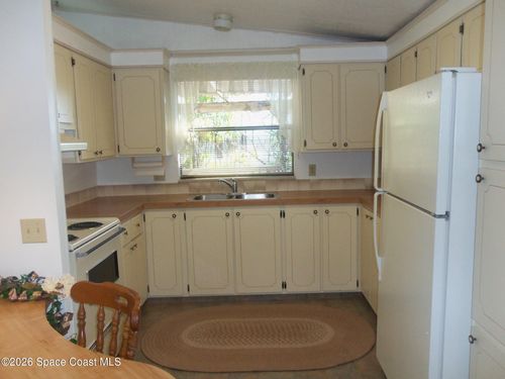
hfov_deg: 63.4
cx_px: 252
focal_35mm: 28
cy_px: 190
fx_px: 408
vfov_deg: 49.7
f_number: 3.3
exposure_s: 1/60
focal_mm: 5.1
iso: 200
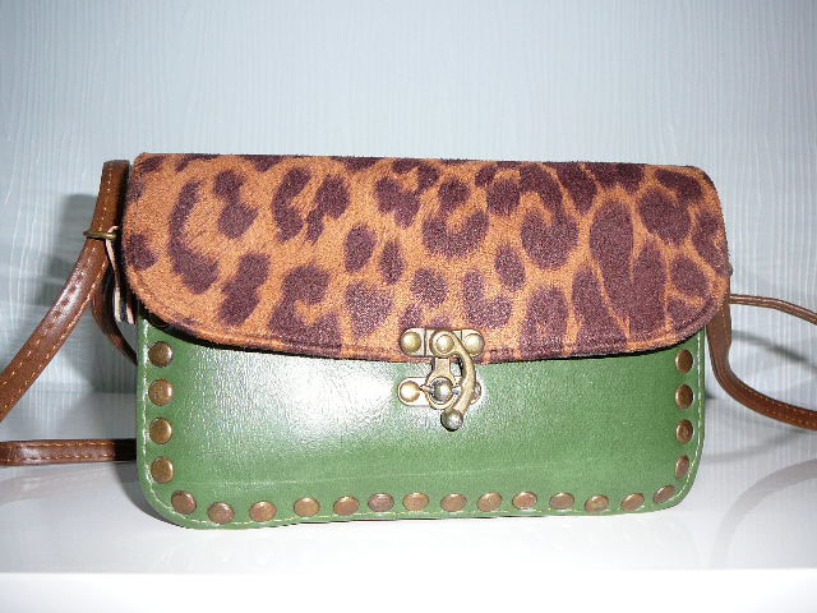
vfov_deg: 40.7
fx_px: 826
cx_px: 408
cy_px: 306
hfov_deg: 52.6
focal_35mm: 35
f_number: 2.8
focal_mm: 5.2
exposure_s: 1/30
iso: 80
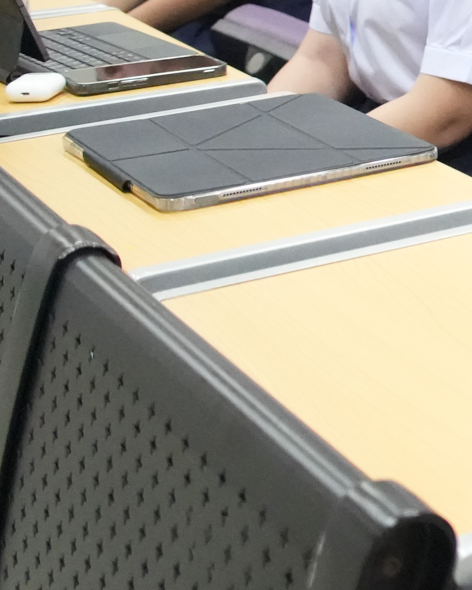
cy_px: -61
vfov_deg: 16.9
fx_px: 1921
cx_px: 972
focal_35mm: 110
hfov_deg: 12.3
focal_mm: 30
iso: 16000
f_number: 3.5
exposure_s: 1/500
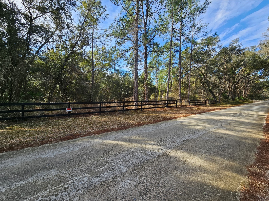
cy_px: 100
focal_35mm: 13
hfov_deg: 106.2
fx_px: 101
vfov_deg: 89.9
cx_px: 134
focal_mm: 2.2
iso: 50
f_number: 2.2
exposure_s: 1/556
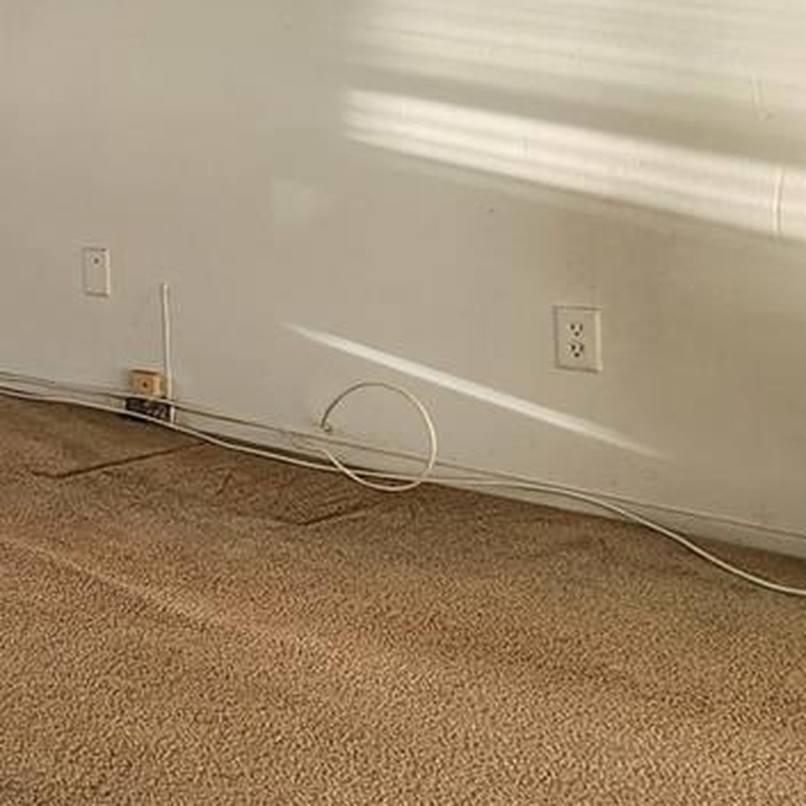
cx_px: -475
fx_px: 1317
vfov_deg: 32.7
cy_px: 121
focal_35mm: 50
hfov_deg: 24.4
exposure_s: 1/120
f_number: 2.2
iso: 80
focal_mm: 2.2
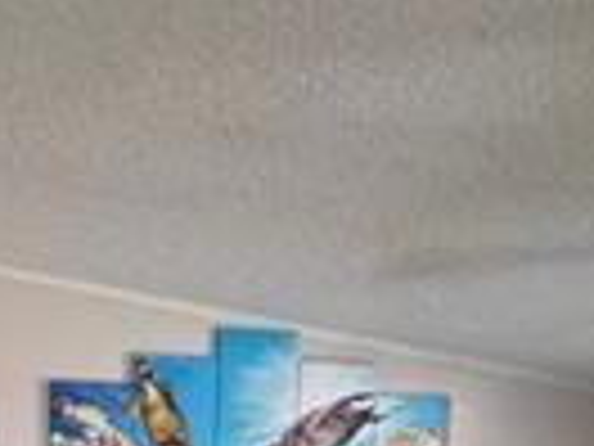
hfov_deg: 27.4
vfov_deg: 17.7
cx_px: 50
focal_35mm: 68
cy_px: 788
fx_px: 1167
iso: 1250
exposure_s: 1/40
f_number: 2.2
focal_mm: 2.22
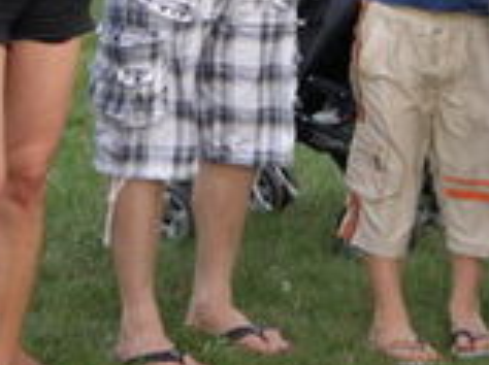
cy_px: -172
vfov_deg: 6.5
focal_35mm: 225
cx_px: 424
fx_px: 3174
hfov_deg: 8.8
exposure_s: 1/500
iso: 160
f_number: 3.7
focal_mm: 12.62
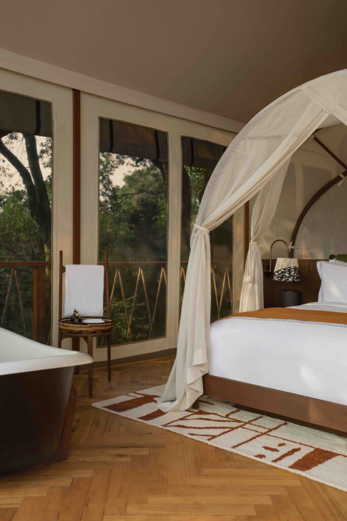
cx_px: 174
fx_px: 520
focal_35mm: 36
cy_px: 260
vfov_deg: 53.1
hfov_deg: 36.9
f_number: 10
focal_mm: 36
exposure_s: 1/20
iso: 125
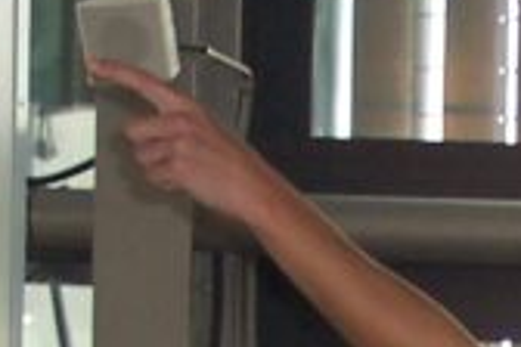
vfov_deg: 4.3
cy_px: 962
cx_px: 1138
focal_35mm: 310
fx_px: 4486
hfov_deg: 6.4
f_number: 3.4
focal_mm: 10.7
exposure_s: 1/60
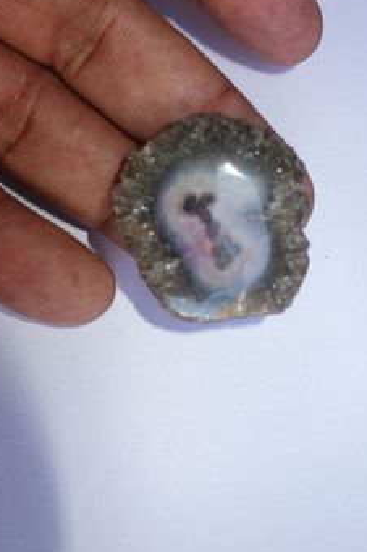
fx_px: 628
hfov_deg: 32.6
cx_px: 193
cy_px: 225
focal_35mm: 41
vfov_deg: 47.2
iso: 125
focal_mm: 10.4
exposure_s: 1/100
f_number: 3.2
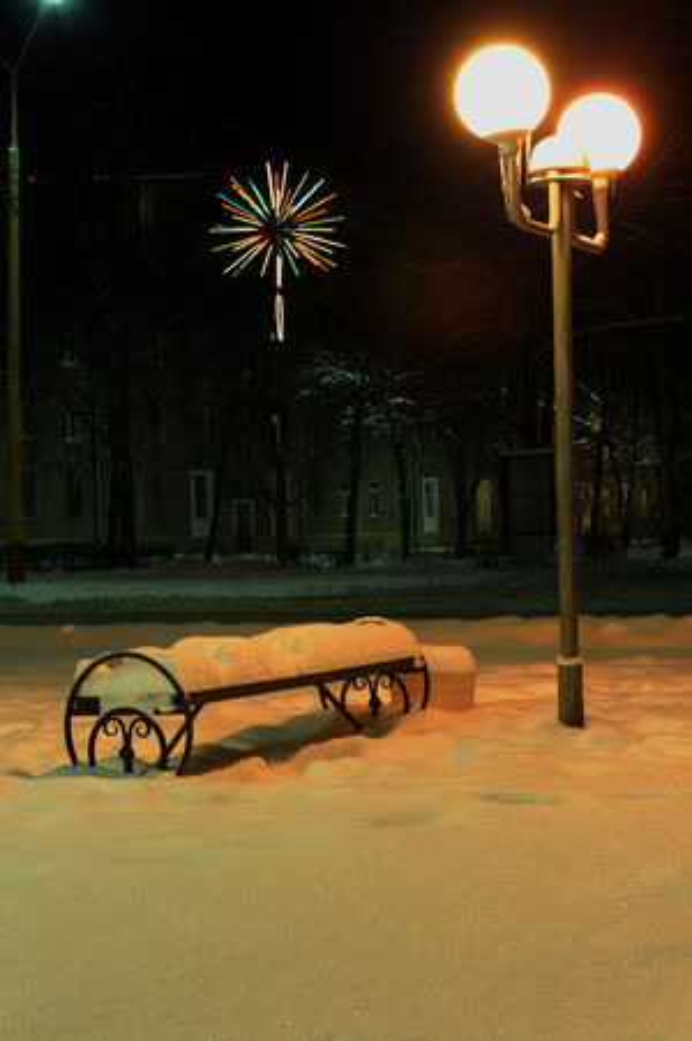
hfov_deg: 19.4
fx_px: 2021
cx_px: 346
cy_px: 520
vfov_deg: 28.9
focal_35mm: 70
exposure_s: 2.5
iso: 200
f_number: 10
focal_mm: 70
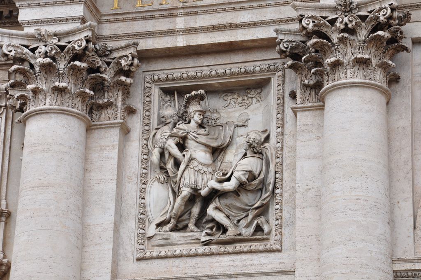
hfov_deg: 13.1
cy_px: 140
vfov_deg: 8.7
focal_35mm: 158
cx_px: 210
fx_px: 1840
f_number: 10
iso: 200
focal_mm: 105
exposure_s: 1/200
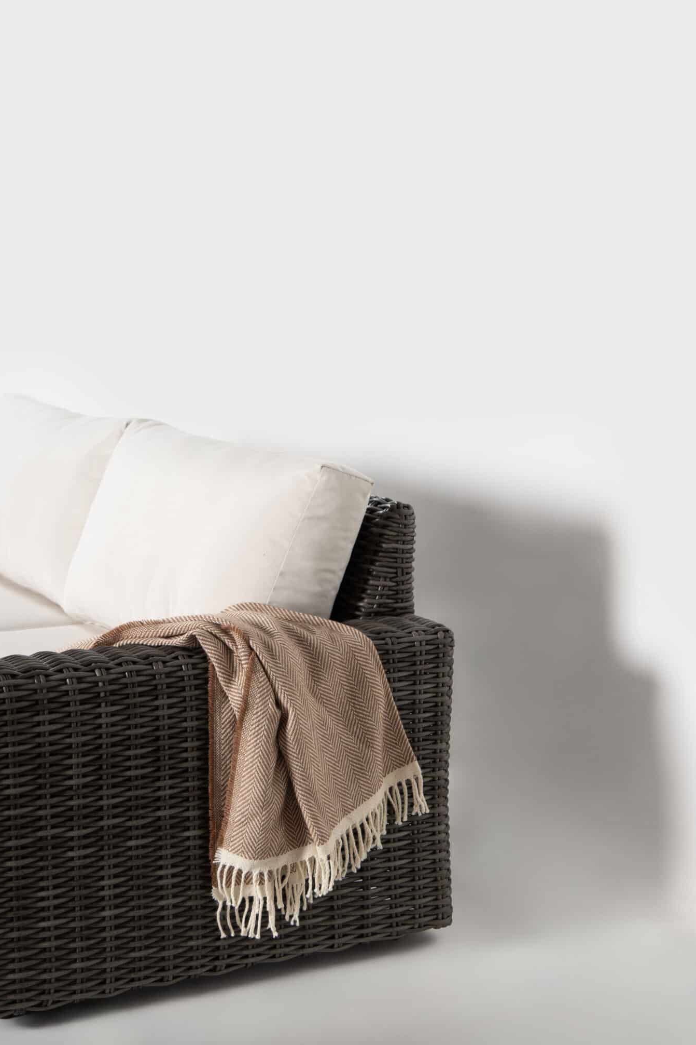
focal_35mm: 59
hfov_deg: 23.0
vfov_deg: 33.9
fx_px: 1711
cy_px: 522
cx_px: 351
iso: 100
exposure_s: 1/160
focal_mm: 39
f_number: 2.8
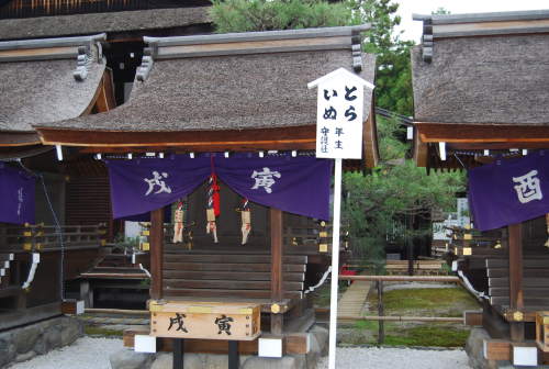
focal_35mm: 42
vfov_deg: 32.1
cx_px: 274
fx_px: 642
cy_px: 184
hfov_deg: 46.3
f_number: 4.2
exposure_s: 1/60
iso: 200
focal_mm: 28
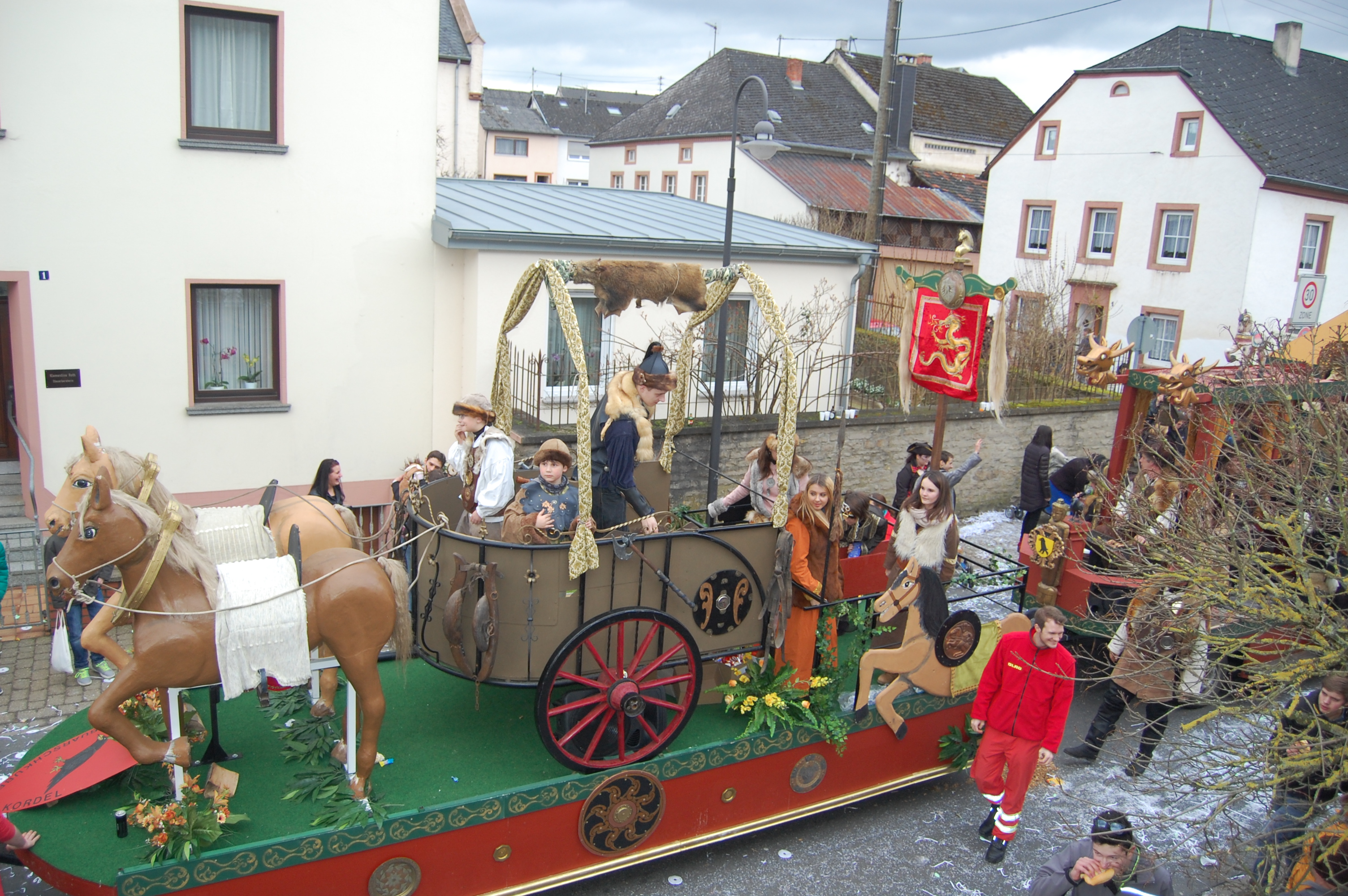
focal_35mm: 27
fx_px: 1010
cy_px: 448
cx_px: 674
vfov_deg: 47.8
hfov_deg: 67.4
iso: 400
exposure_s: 1/400
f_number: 3.5
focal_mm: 18
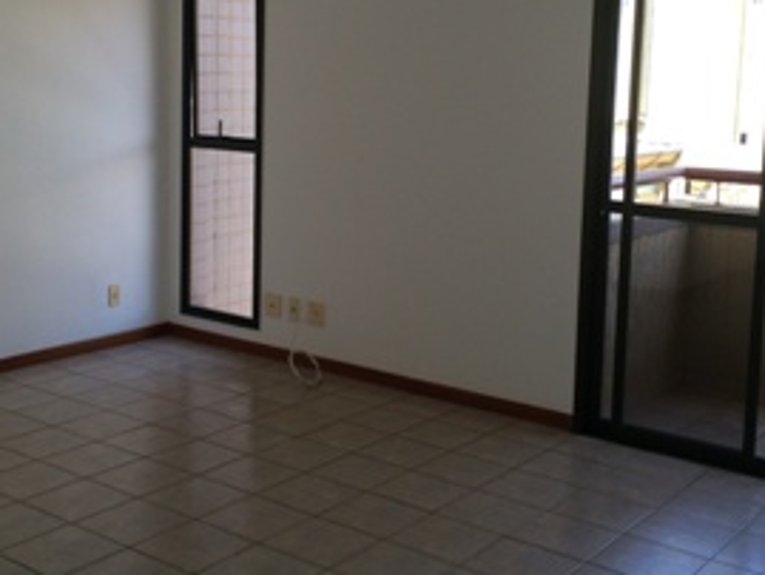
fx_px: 1105
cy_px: 216
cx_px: 341
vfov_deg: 29.0
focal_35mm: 50
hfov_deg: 38.1
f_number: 2.2
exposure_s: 1/120
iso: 64
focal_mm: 4.12
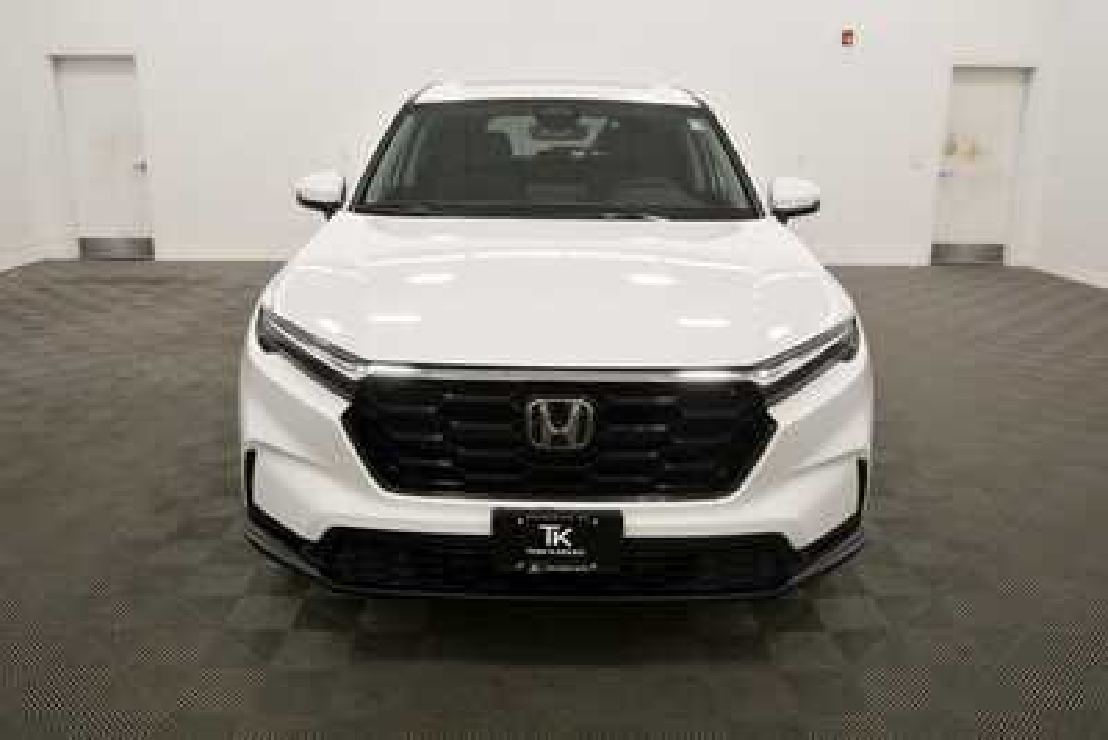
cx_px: 554
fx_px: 924
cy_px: 370
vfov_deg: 43.6
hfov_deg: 61.9
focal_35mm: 30
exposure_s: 1/200
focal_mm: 20
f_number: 5.6
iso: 800
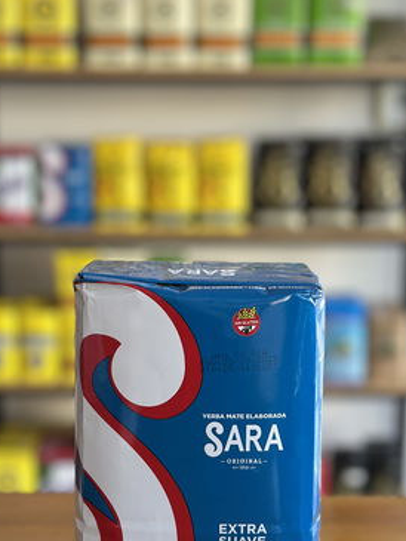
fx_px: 1094
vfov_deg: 27.8
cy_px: 284
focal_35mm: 70
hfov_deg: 21.0
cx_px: 203
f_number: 1.78
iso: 80
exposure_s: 1/147
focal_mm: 6.86
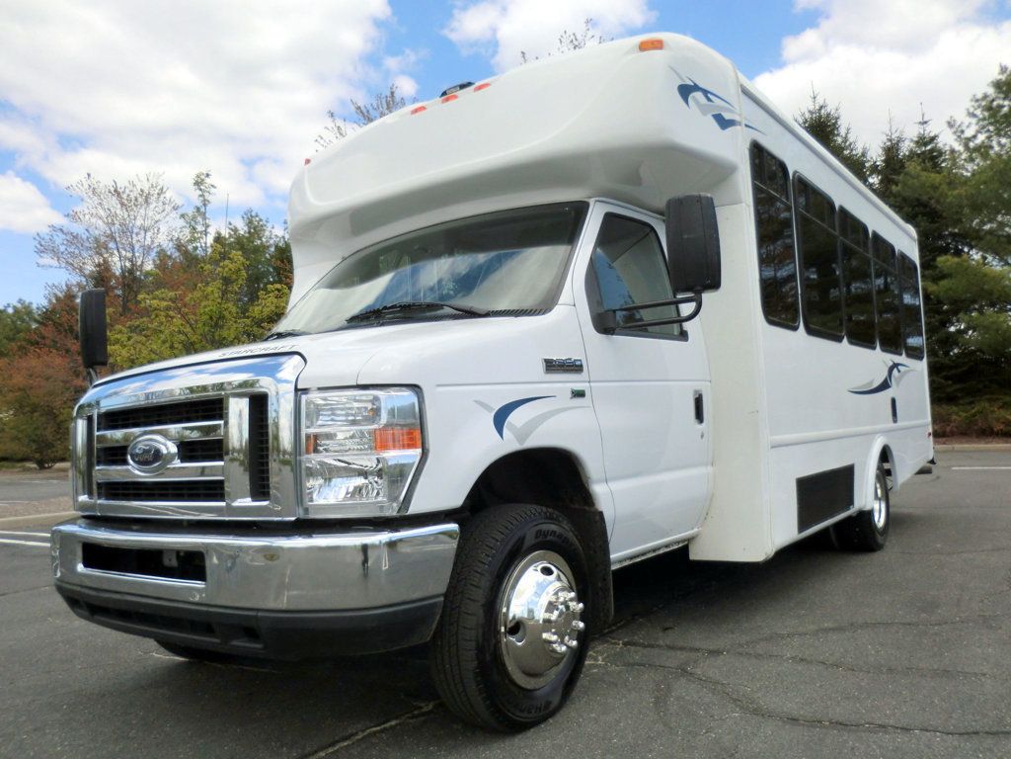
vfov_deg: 51.4
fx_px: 789
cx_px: 506
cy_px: 380
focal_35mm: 27
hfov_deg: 65.3
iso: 50
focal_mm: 4.9
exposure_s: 1/1000
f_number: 3.2
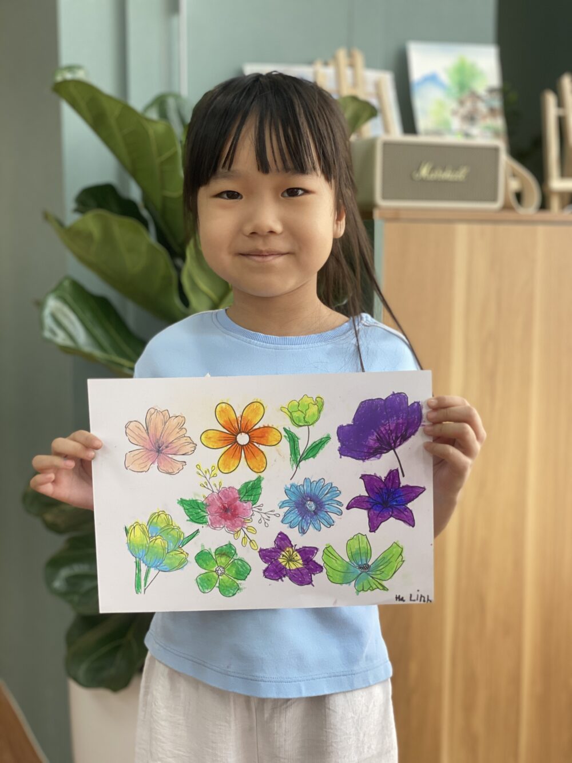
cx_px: 286
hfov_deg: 28.0
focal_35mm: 52
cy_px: 382
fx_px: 1145
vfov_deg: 36.8
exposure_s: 1/122
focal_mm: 6
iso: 80
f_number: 2
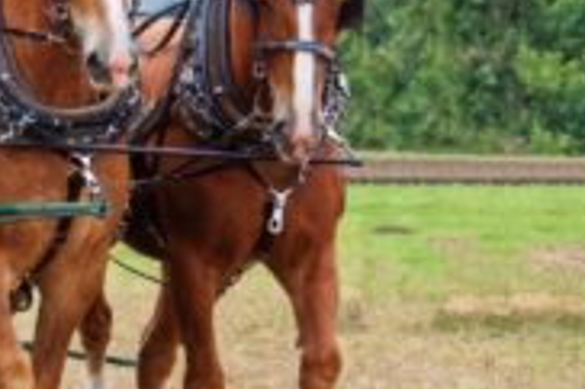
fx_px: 4416
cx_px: -32
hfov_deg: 7.5
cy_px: 103
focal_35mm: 272
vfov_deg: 5.0
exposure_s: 1/200
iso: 200
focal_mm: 110
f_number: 7.1
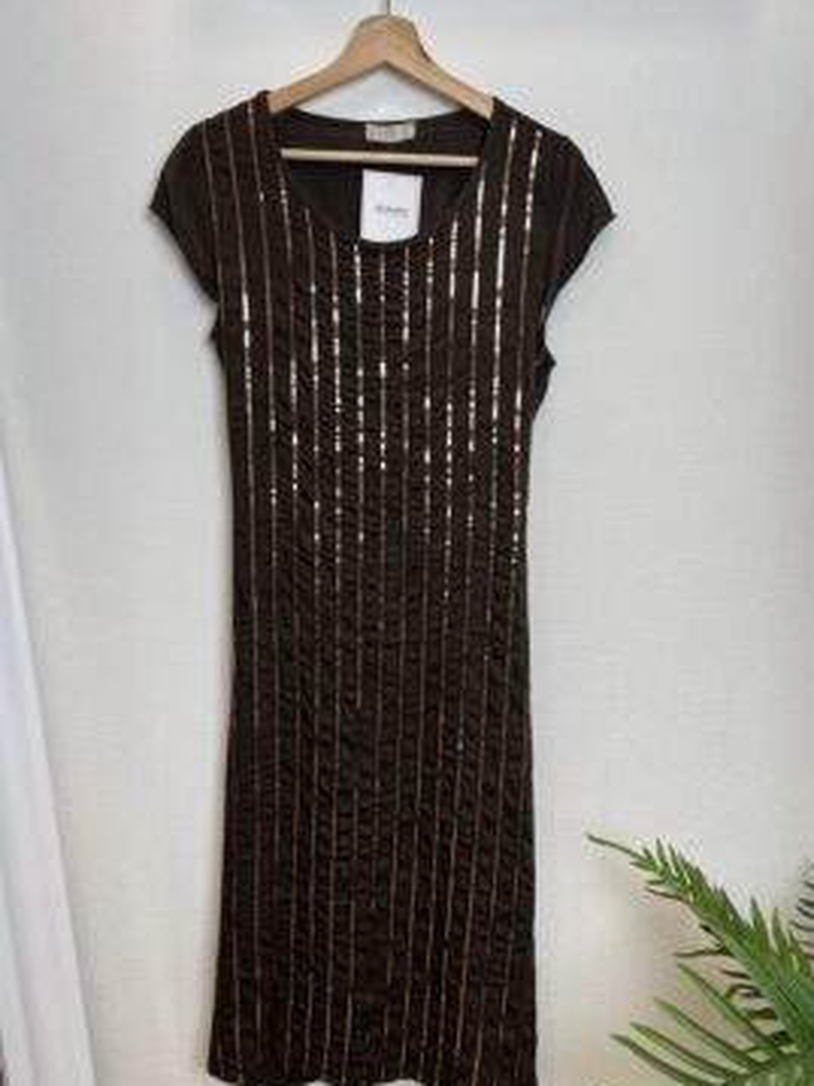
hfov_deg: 48.2
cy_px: 545
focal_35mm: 29
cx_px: 405
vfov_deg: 61.7
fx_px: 910
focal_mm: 5.7
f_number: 1.5
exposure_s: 1/100
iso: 40
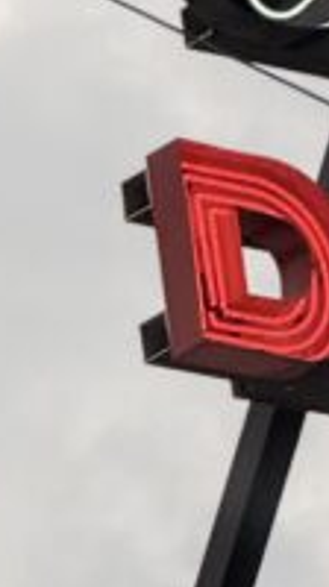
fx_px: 10442
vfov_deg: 3.2
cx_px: 805
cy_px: 1071
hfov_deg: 1.8
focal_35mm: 671
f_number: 2.8
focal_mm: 15.66
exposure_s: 1/169
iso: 50
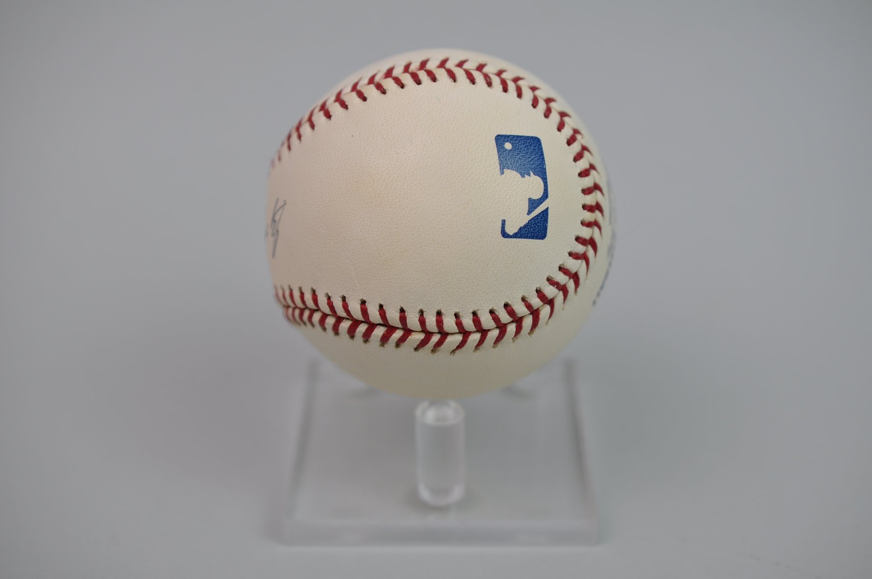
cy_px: 290
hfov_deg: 33.4
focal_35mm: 60
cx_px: 436
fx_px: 1452
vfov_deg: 22.6
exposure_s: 1/60
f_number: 4
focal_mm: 40
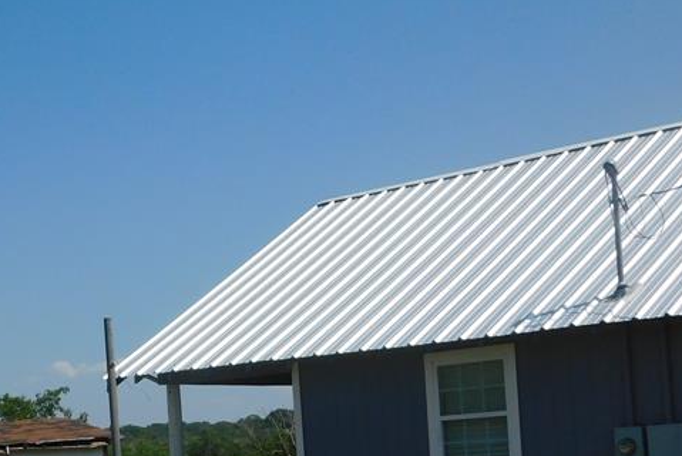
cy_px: 428
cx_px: 40
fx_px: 1516
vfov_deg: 16.8
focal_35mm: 80
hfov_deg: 24.5
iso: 125
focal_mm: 6.3
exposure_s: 1/640
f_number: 7
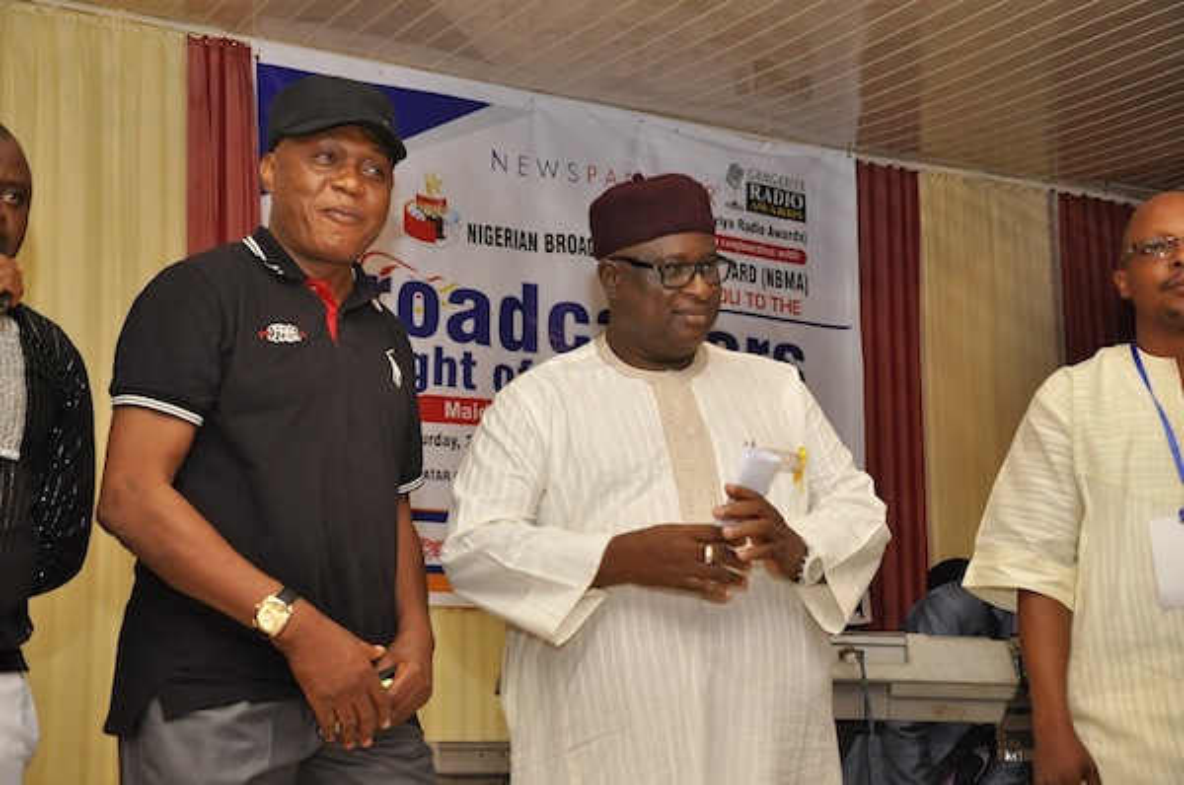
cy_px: 392
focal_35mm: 60
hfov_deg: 33.4
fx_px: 1970
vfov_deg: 22.5
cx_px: 592
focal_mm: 40
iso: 800
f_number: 5.6
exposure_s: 1/60
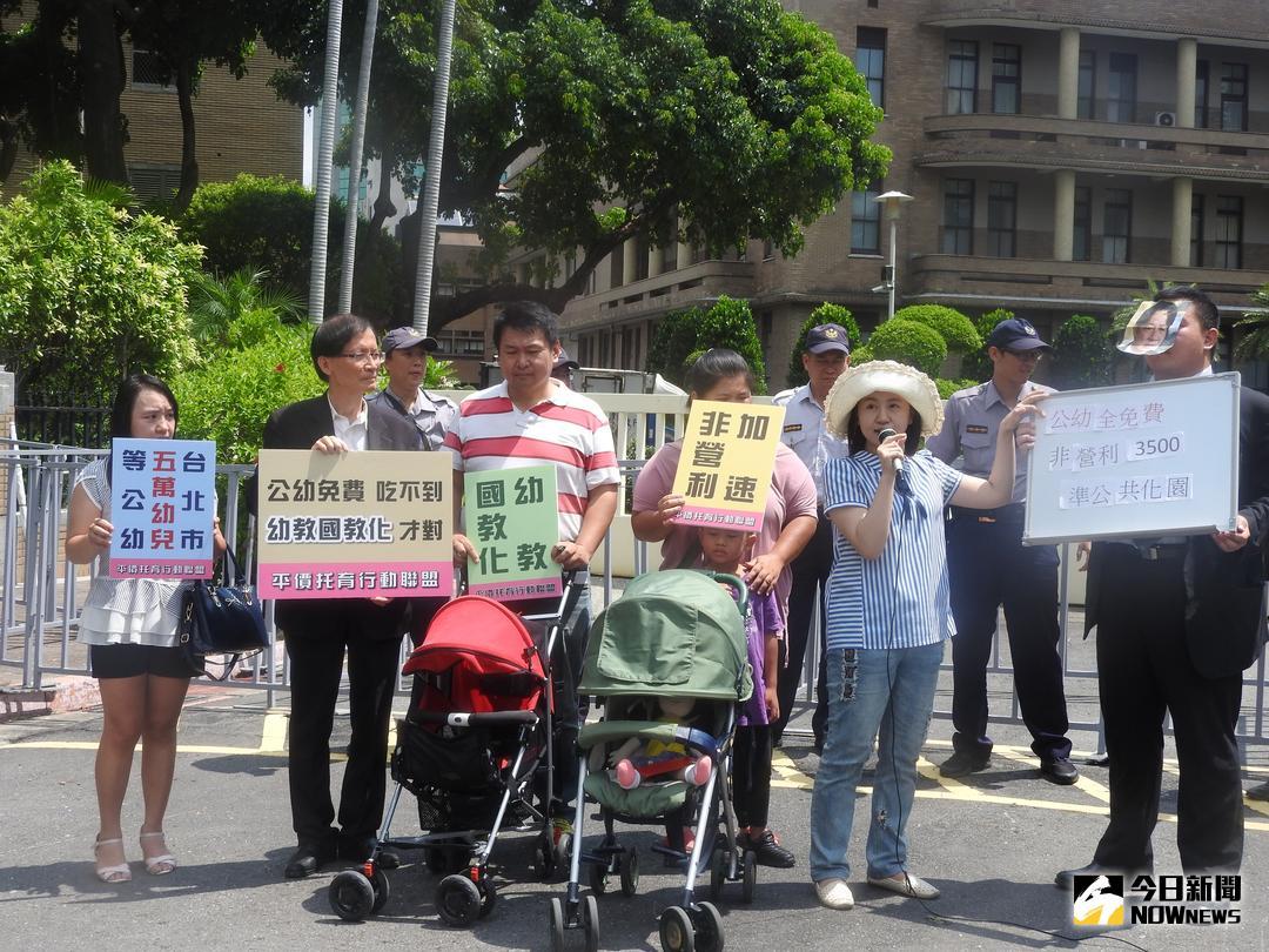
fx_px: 1833
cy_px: 476
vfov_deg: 29.1
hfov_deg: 38.2
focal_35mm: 50
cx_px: 634
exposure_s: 1/800
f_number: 4
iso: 100
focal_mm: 9
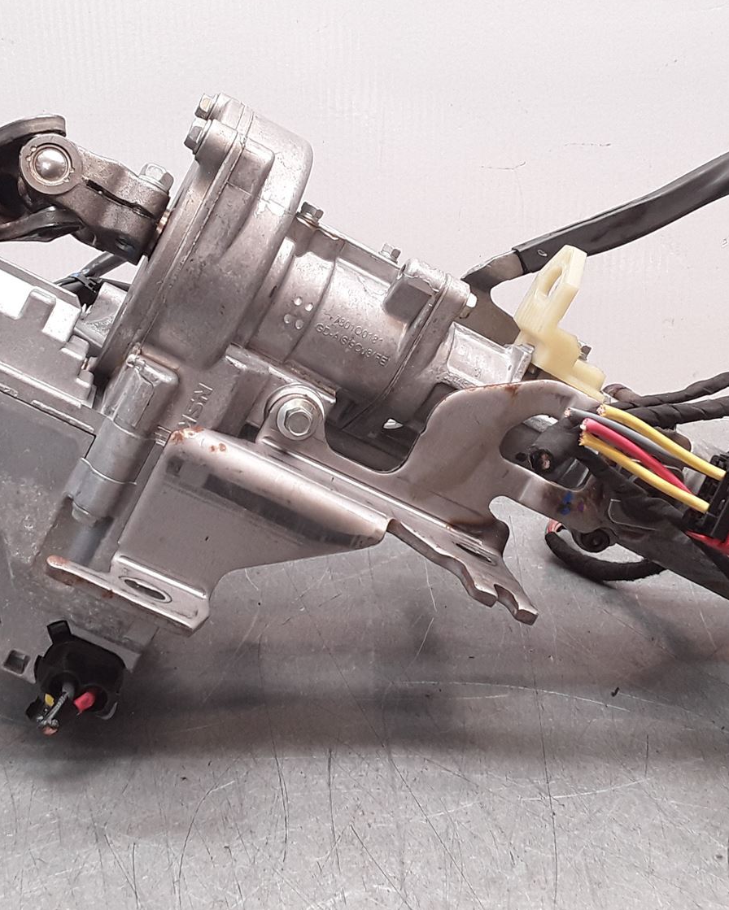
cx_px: 297
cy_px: 420
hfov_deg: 30.2
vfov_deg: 37.3
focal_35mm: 50
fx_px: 1348
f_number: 1.9
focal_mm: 2.91
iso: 50
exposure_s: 1/50
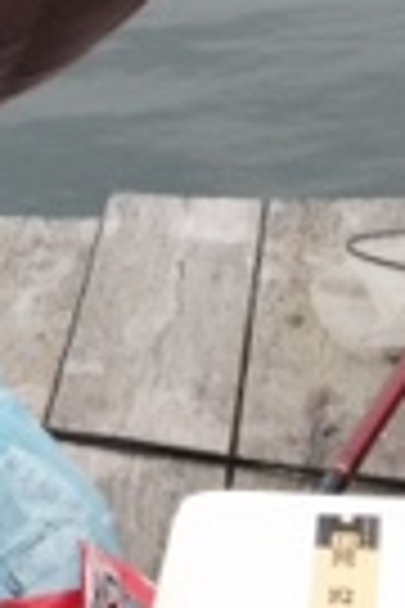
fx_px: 2750
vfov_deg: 11.7
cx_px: -216
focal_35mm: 163
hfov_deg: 8.2
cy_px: -446
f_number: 2.4
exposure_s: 1/184
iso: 50
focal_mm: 4.12
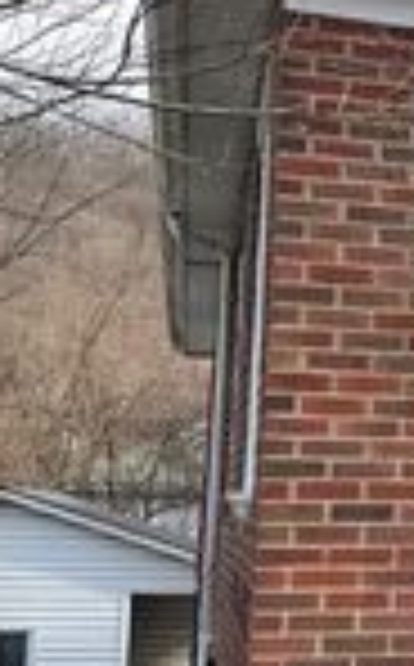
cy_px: 353
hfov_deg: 13.6
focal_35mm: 86
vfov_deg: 24.1
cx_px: 742
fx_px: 1559
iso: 80
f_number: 1.78
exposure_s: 1/938
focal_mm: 6.76
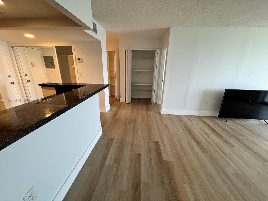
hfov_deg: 102.1
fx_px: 108
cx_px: 134
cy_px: 100
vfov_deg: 85.7
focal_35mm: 14
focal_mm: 2.22
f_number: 2.2
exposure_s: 1/120
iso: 250
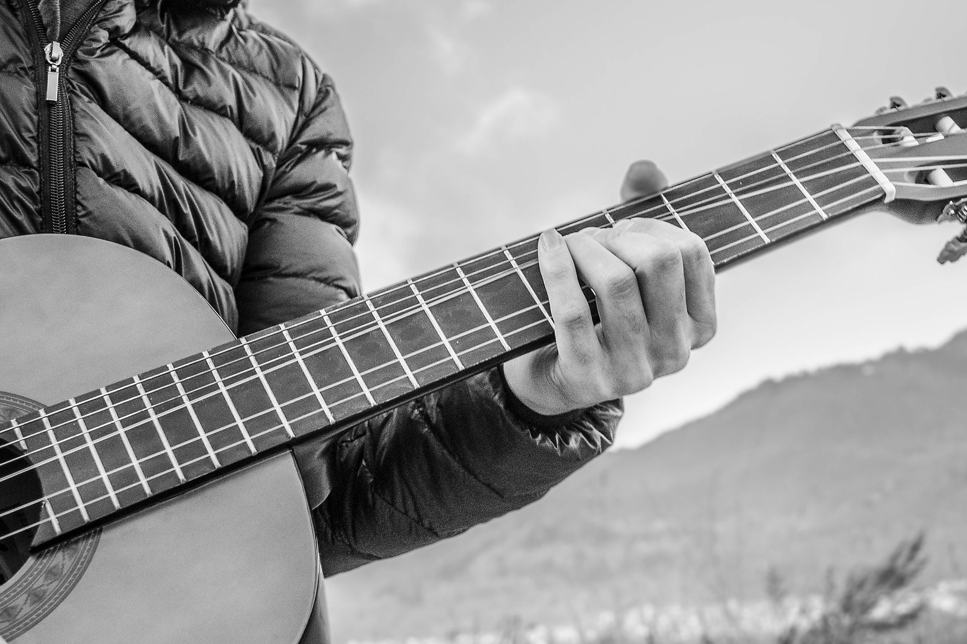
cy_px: 407
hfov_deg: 33.4
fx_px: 1612
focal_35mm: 60
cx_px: 507
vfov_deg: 22.6
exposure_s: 1/25
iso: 800
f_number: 5.6
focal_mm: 26
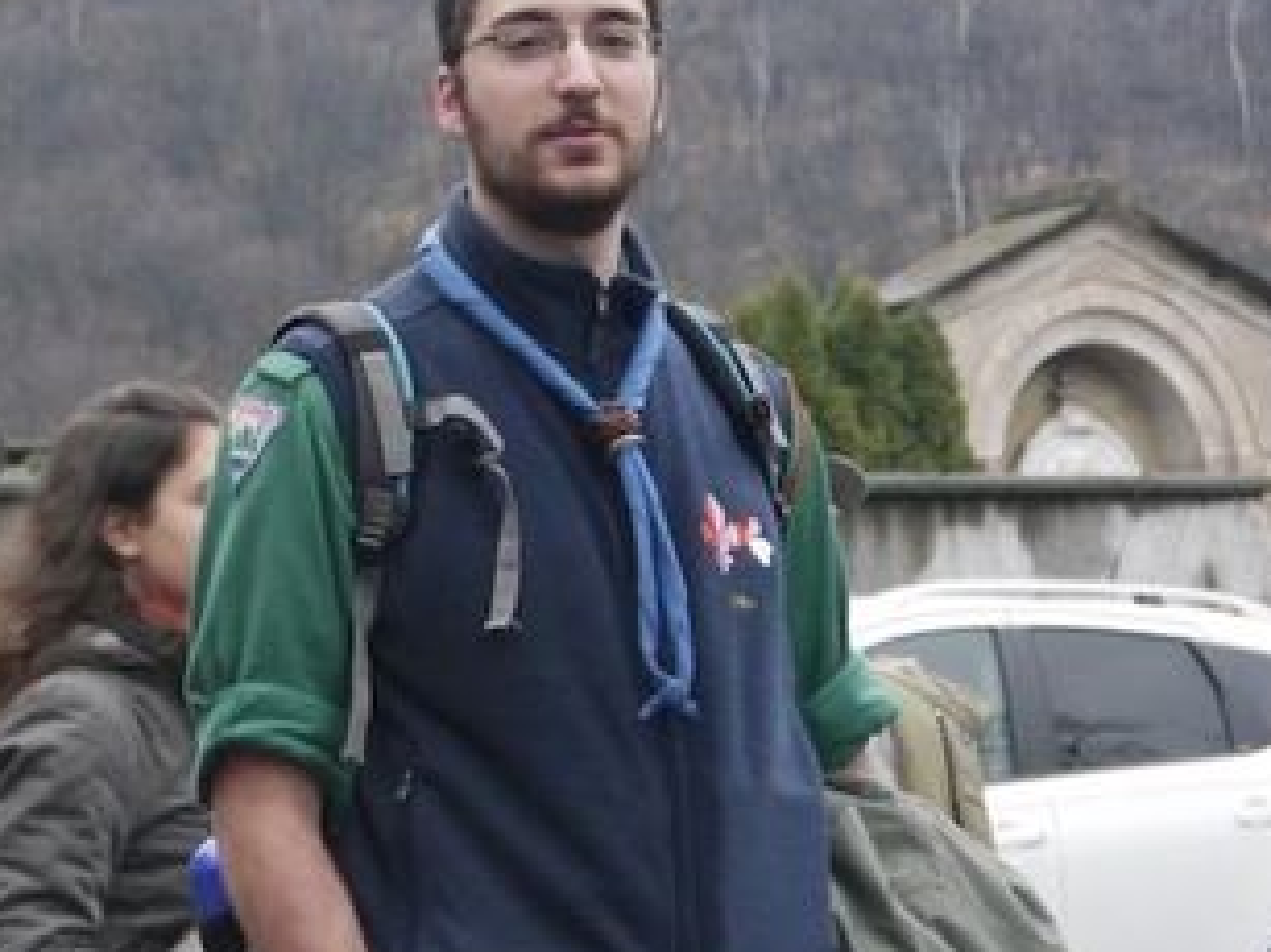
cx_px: 157
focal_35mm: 164
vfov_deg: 9.0
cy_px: 281
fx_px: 6019
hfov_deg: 12.0
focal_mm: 42
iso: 1250
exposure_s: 1/125
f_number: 5.6
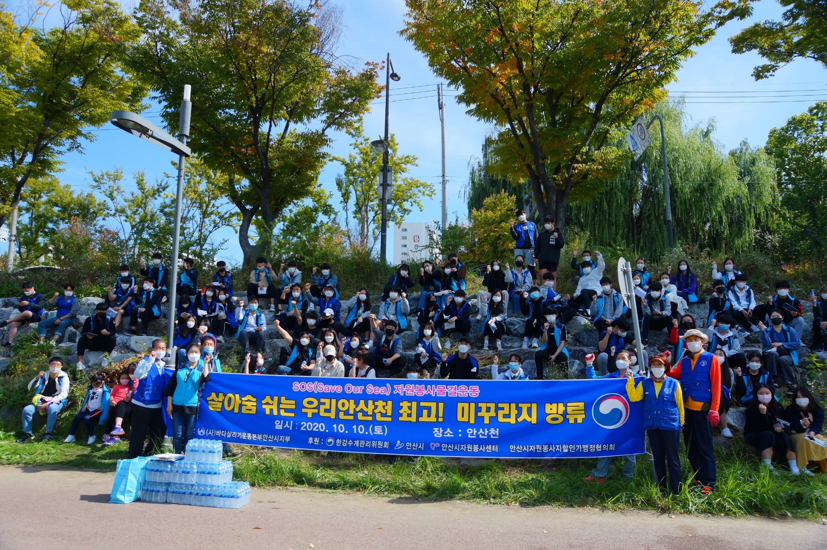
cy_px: 275
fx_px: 551
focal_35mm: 24
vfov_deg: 53.0
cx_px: 414
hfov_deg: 73.8
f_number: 5
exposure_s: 1/1250
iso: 320
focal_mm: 16
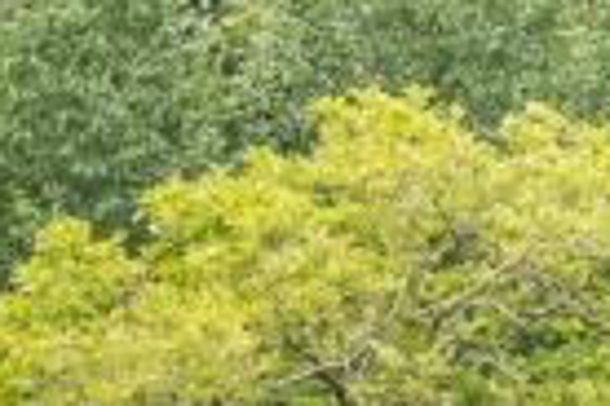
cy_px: -90
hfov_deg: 7.6
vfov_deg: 5.3
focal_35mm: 259
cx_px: 1304
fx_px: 4388
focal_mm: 35
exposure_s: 1/60
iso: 100
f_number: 10
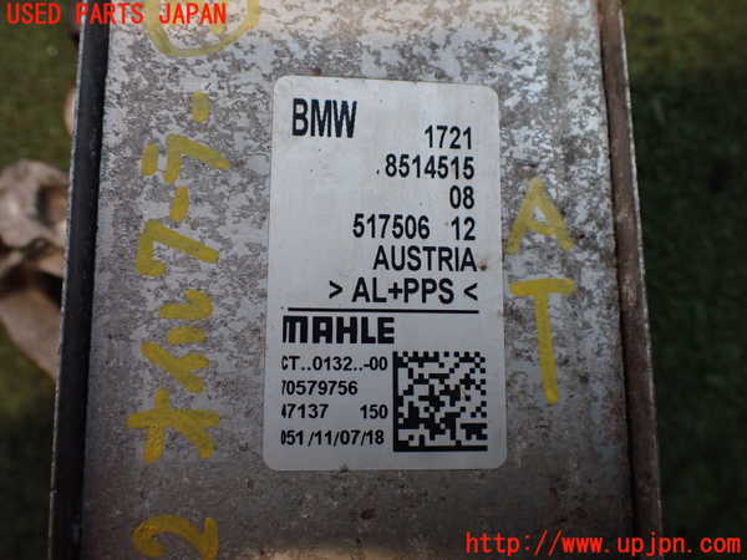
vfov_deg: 46.8
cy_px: 280
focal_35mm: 30
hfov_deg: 60.0
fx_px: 647
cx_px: 374
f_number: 2.3
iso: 500
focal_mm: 5.4
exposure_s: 1/125
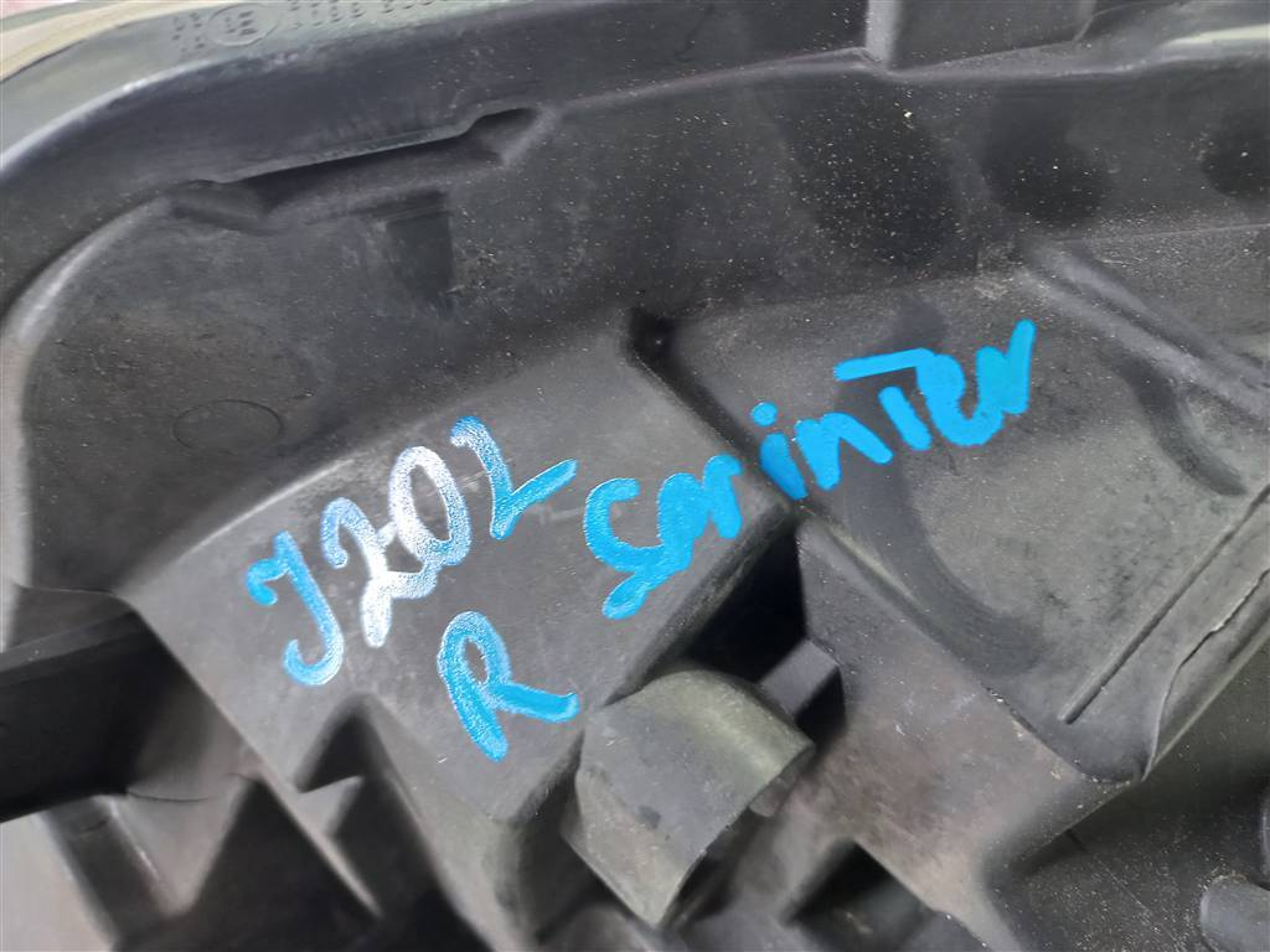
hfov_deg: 69.4
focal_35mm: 25
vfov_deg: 54.9
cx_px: 635
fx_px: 917
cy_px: 476
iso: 160
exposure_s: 1/33
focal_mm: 4.6
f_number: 1.8
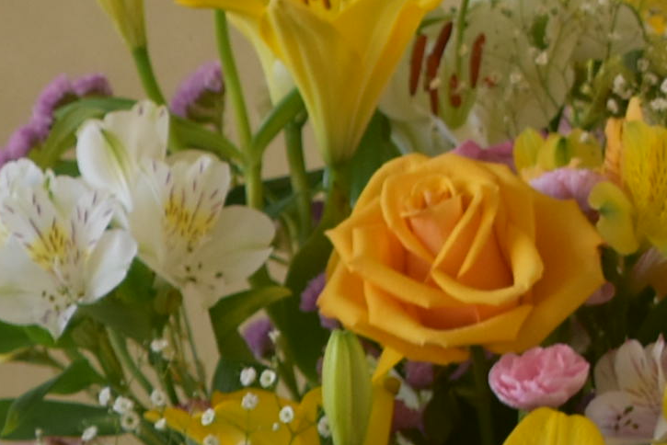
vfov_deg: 5.2
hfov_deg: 8.0
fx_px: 4654
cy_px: 1341
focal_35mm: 251
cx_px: -444
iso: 450
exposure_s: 1/60
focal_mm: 27
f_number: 4
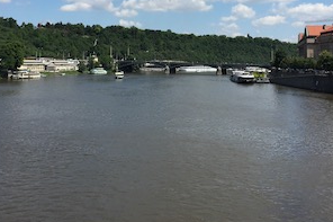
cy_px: 31
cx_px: 168
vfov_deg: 25.8
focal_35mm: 51
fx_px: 471
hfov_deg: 38.9
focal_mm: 4.15
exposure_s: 1/3049
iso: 32
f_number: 2.2
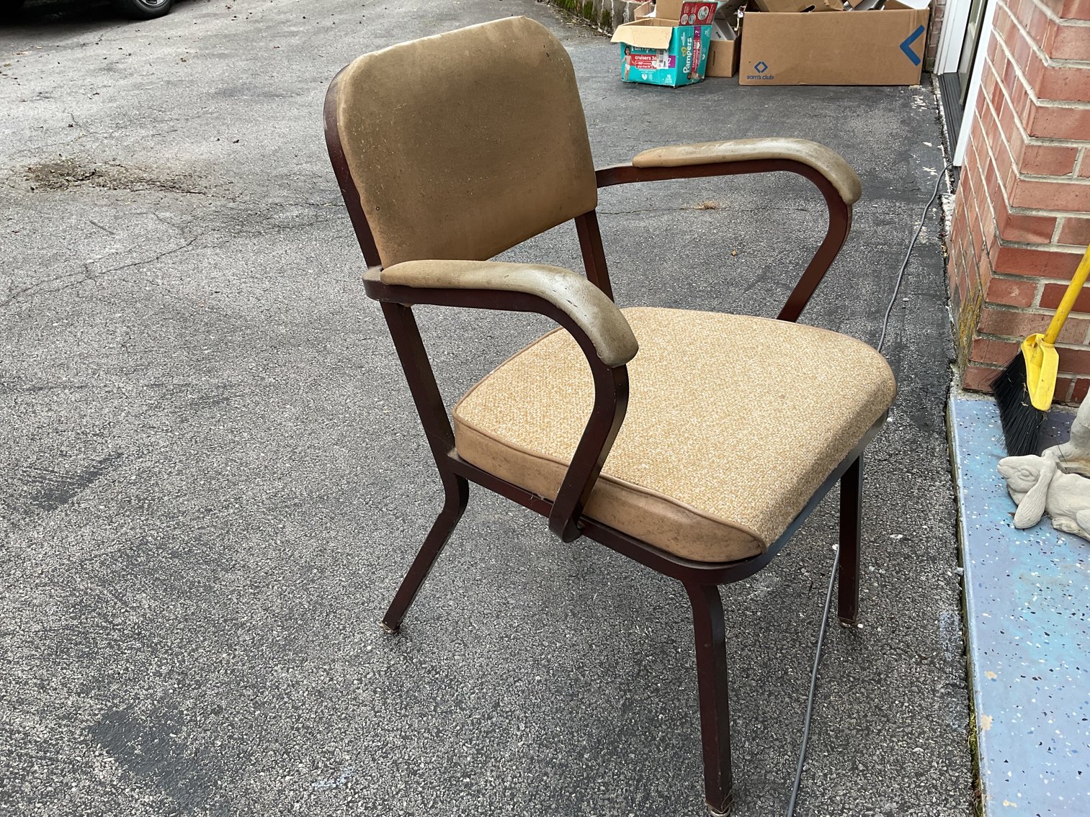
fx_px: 913
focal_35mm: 29
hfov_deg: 61.7
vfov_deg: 48.2
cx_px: 545
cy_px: 408
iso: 16
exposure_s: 1/279
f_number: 1.8
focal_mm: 3
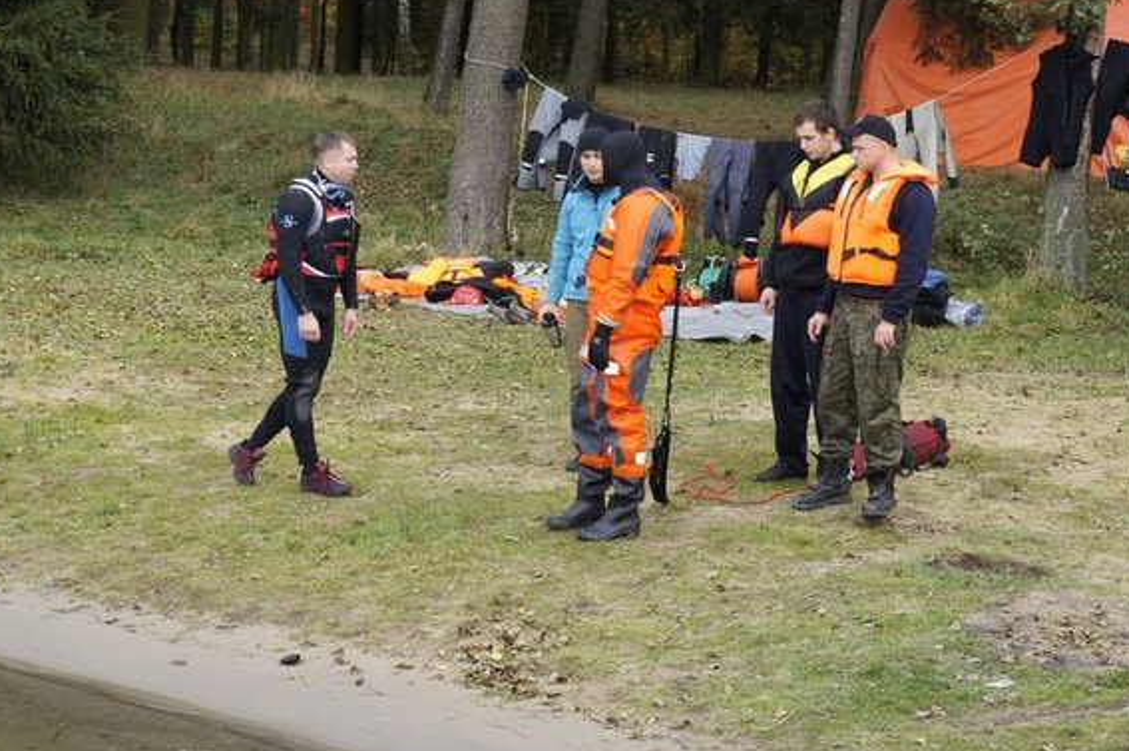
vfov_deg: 15.9
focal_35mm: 86
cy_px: 341
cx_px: 591
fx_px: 2695
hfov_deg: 23.7
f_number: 5.6
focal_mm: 50
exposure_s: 1/160
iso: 200
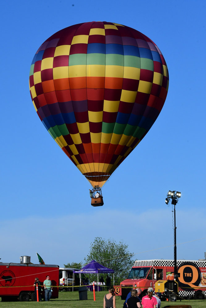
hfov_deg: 10.6
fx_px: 1107
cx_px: 103
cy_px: 154
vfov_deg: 15.9
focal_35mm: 129
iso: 1600
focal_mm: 86
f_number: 18
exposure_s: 1/1250
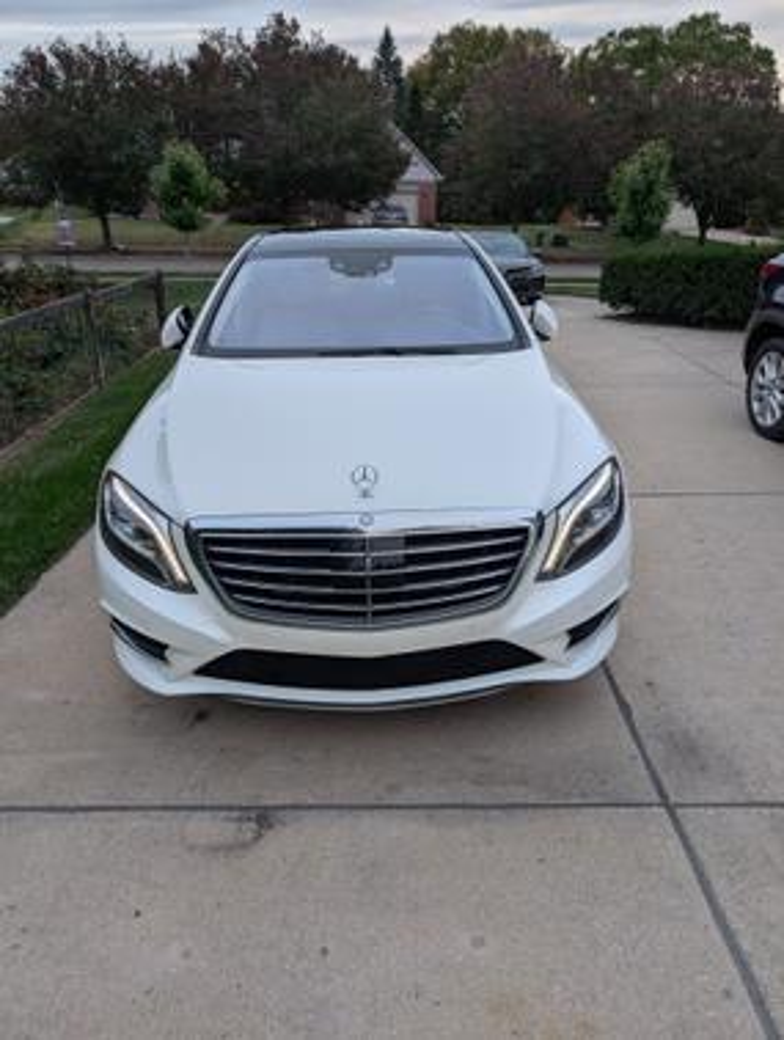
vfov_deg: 71.5
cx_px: 392
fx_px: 722
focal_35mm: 24
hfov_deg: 57.0
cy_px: 520
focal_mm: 6.9
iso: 47
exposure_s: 1/510
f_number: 1.68
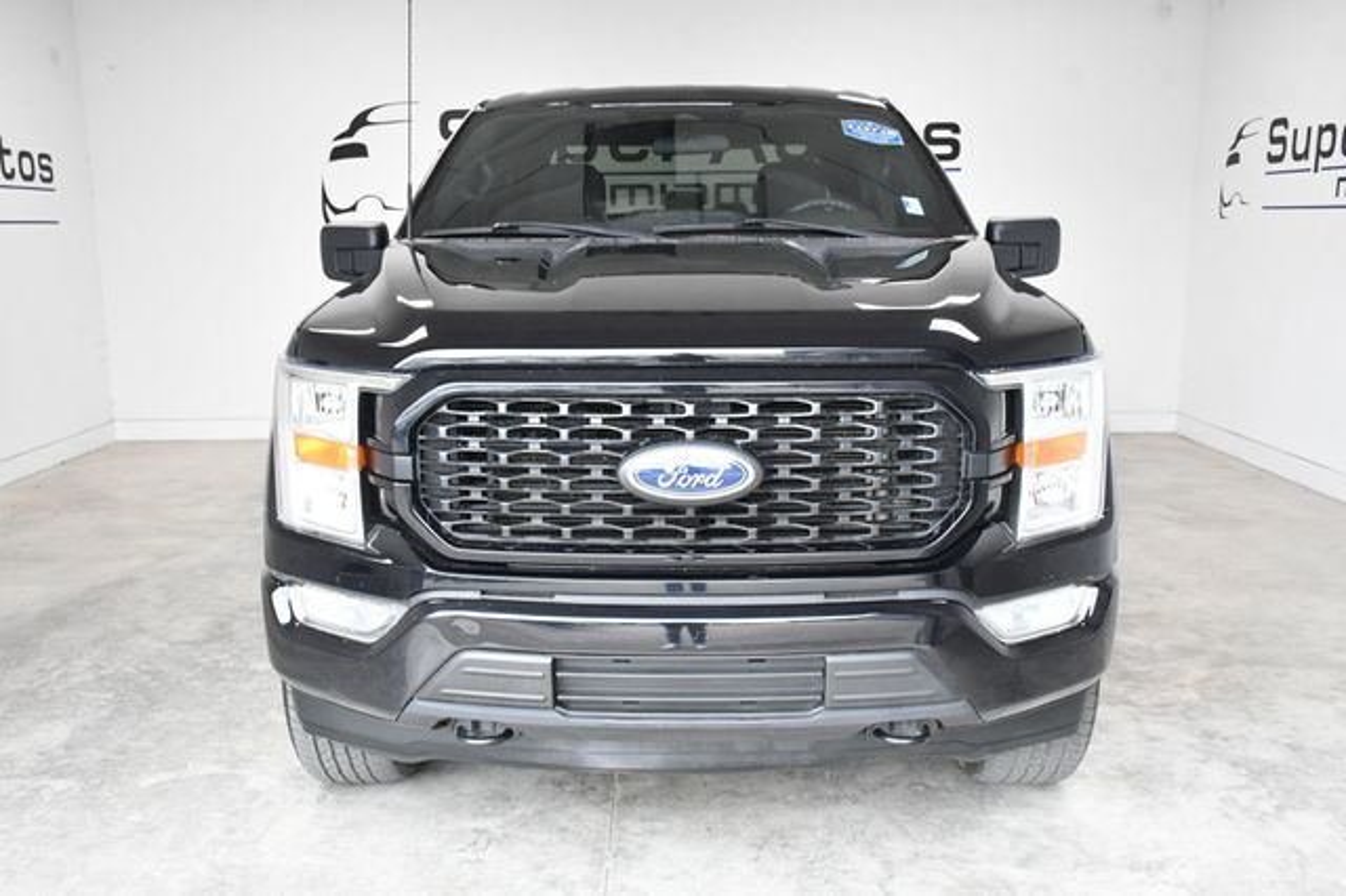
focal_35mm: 34
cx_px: 673
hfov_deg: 55.8
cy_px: 448
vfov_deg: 38.8
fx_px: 1271
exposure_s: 1/250
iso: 2500
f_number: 8
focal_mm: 23
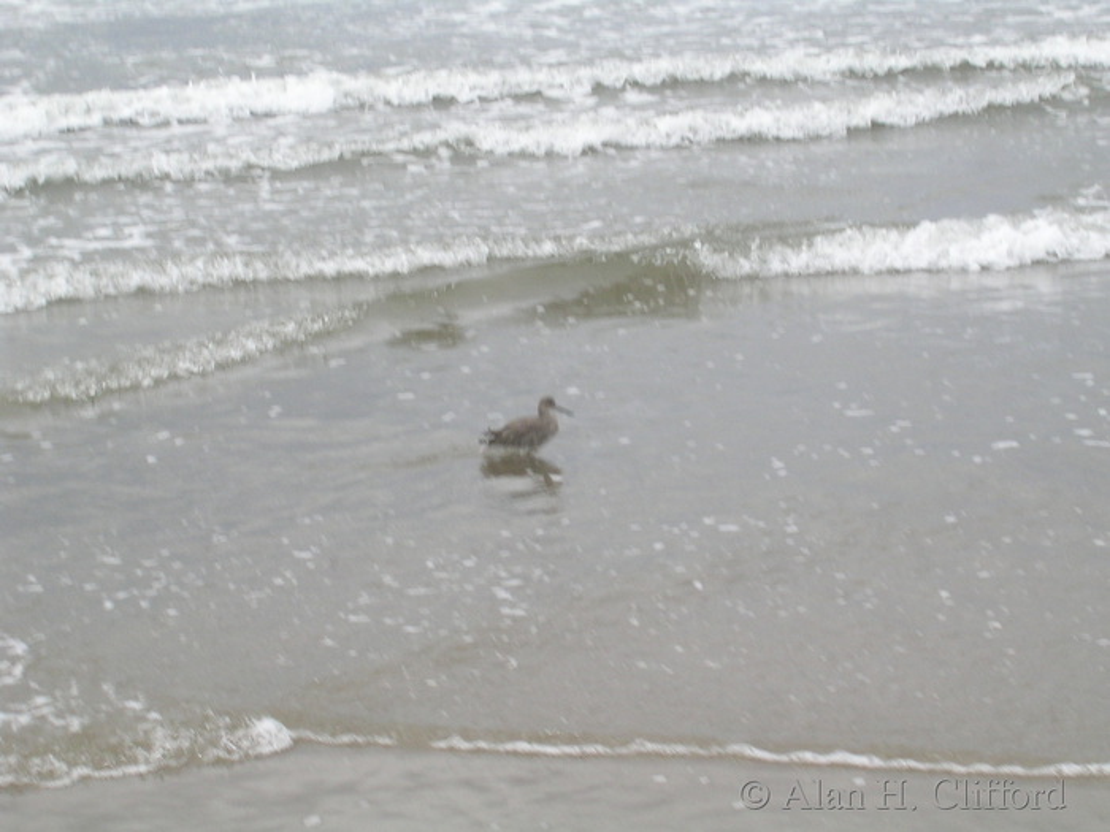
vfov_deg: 9.2
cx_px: 555
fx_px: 5195
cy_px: 416
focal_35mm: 162
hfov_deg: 12.2
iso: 74
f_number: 8.2
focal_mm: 16.2
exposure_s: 1/136
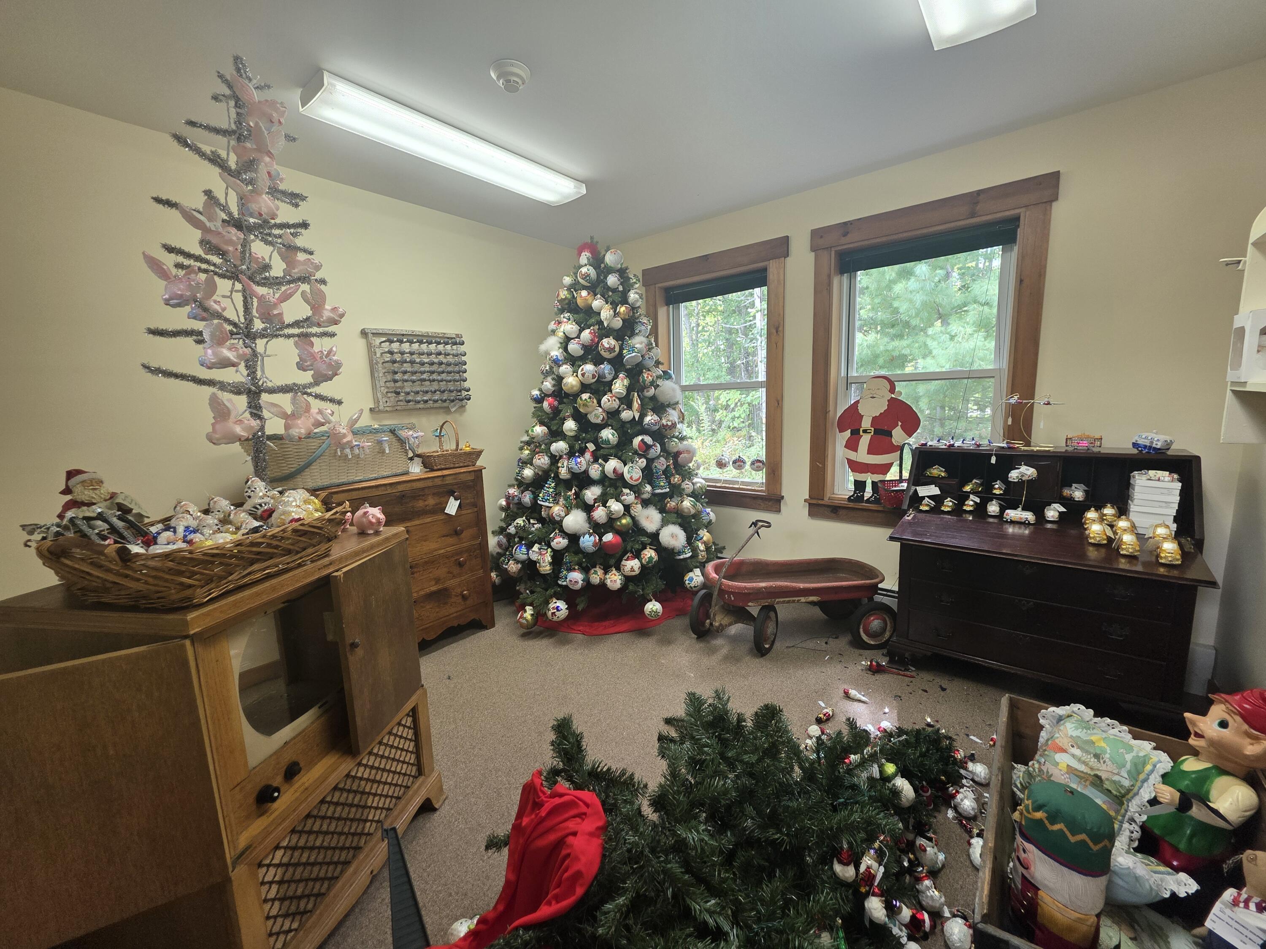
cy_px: 474
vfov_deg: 89.9
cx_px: 633
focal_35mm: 13
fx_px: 475
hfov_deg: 106.2
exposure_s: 1/34.3
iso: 80
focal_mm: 2.2
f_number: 1.9
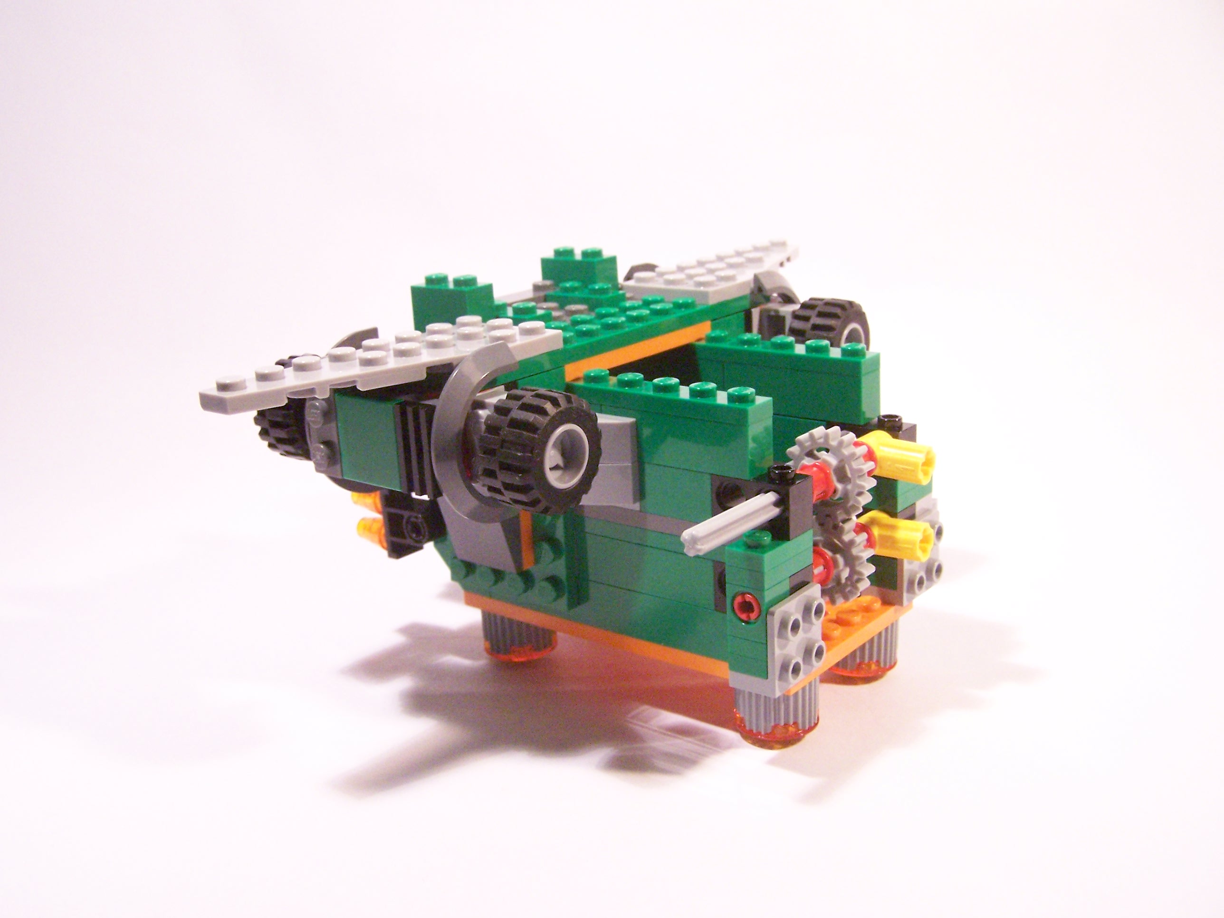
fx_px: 1344
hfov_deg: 49.0
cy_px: 459
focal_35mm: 38
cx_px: 612
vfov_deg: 37.7
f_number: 3.2
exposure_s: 1/45
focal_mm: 6.3
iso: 400
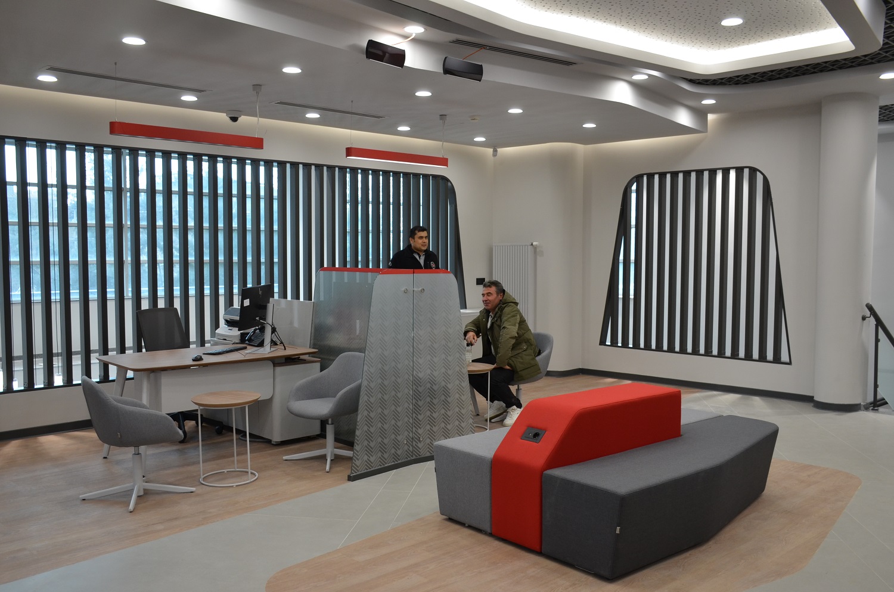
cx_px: 447
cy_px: 296
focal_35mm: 33
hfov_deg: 57.3
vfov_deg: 39.8
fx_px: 818
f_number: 5
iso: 400
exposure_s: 1/100
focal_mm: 22
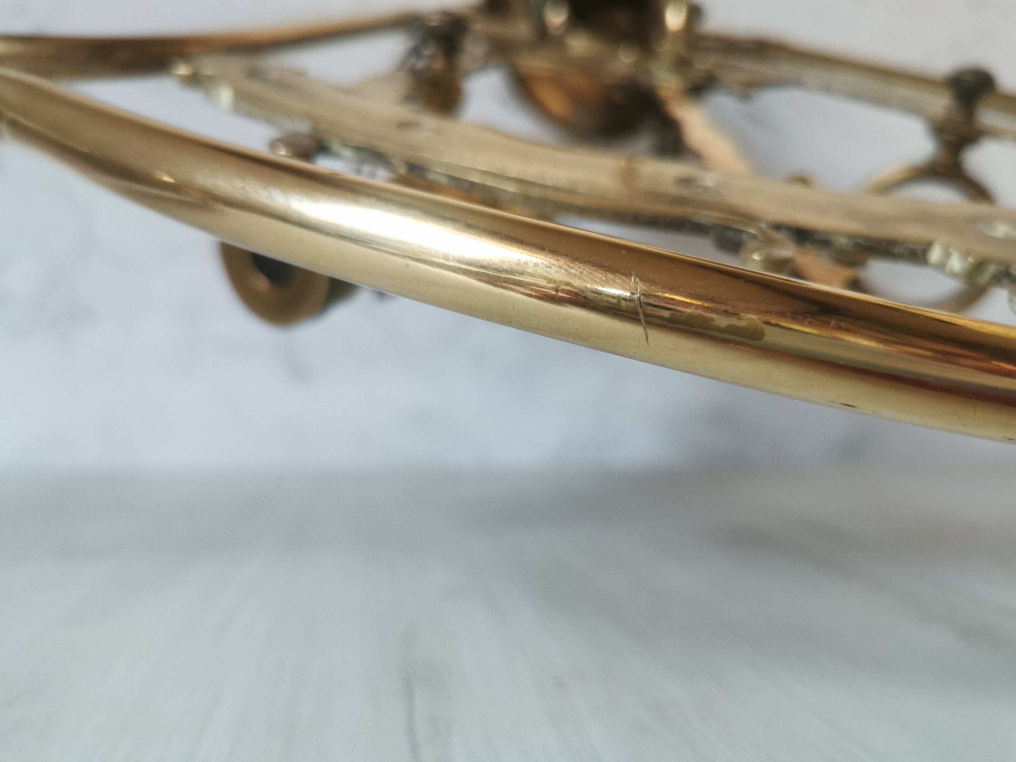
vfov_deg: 51.4
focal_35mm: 27
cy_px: 381
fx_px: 792
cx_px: 508
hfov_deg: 65.3
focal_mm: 5.58
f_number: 1.8
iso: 250
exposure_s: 1/50
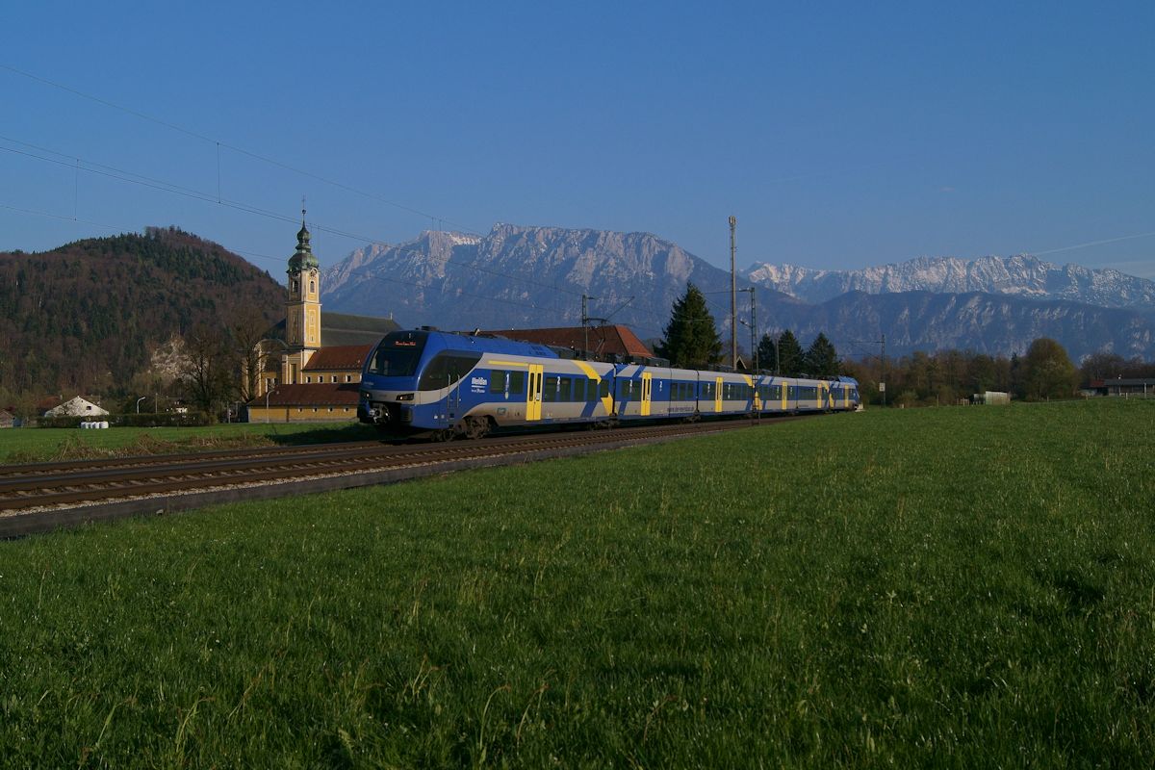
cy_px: 385
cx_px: 578
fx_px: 1059
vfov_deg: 40.0
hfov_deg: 57.2
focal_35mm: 33
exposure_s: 1/1250
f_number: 9
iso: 200
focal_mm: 22
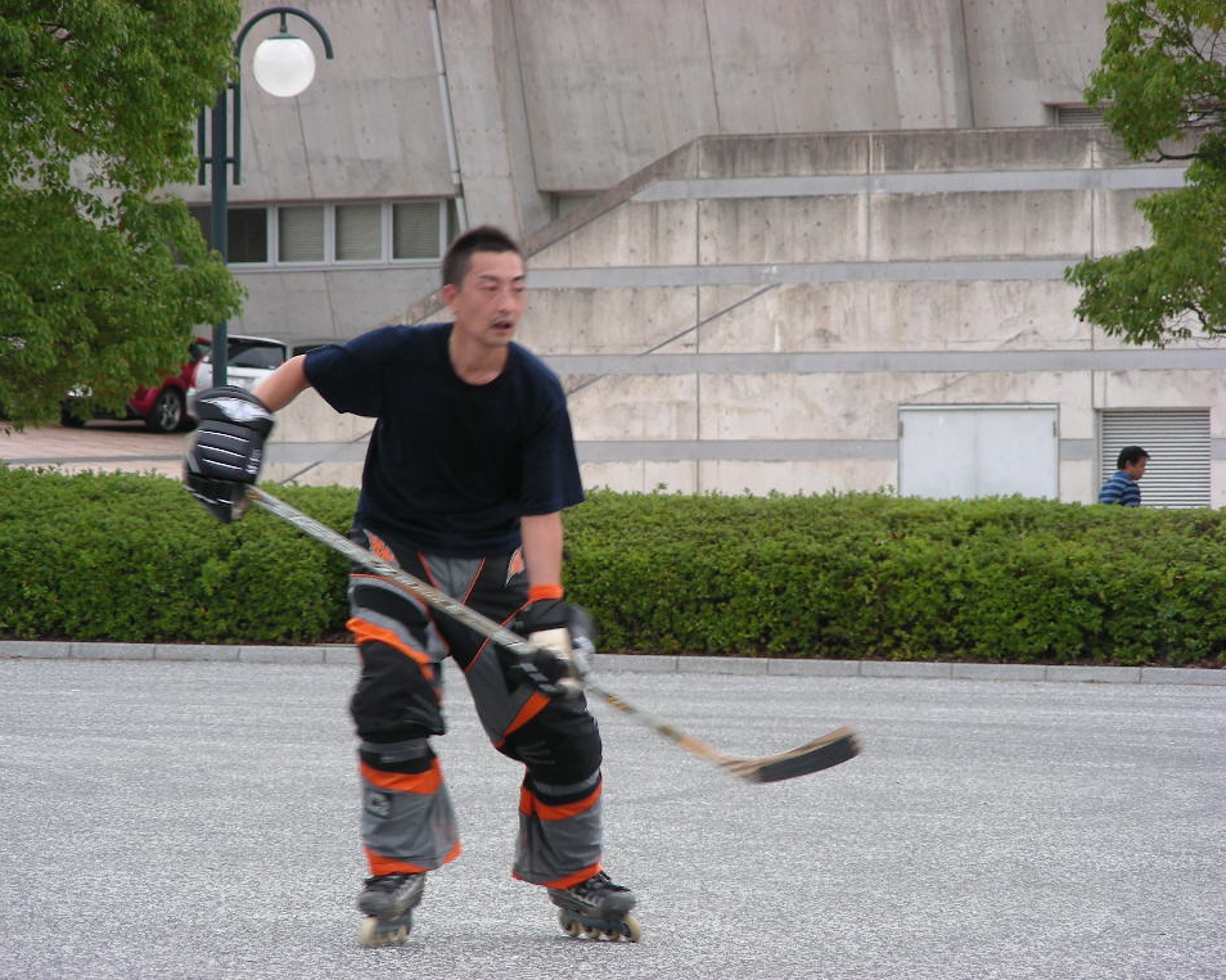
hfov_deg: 8.0
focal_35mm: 241
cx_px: 599
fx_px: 8744
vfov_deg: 6.4
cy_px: 489
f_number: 3.5
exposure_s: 1/66
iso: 79
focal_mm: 38.3
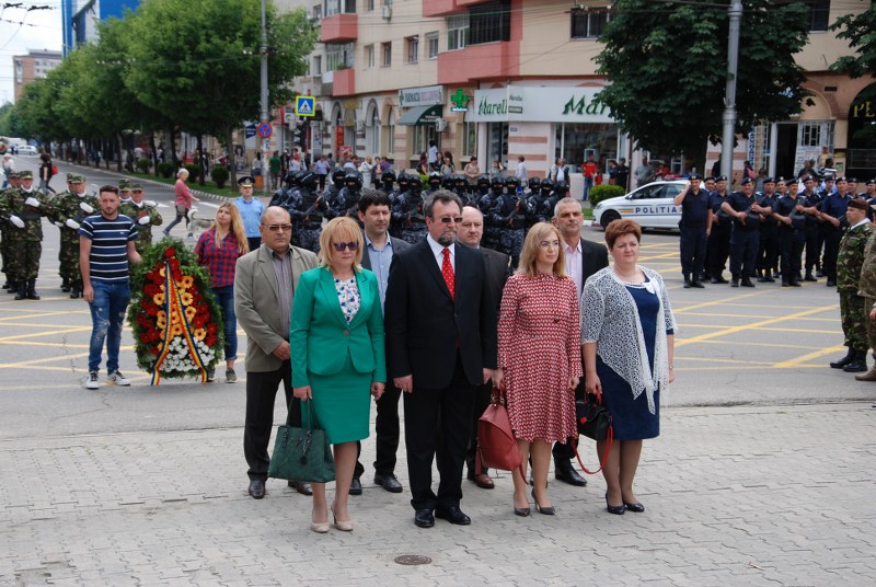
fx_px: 1462
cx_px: 438
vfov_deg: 22.7
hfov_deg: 33.4
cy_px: 294
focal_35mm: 60
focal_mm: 40
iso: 100
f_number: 6.3
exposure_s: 1/160
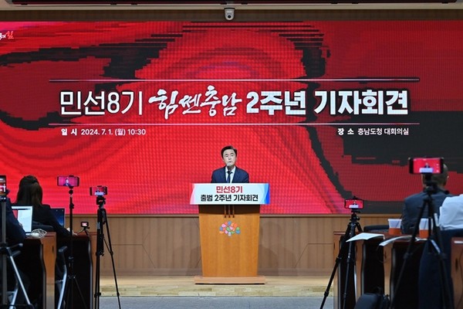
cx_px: 232
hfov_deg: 20.0
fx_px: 1312
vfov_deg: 13.4
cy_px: 154
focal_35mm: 102
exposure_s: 1/320
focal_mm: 102
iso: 2500
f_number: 6.3
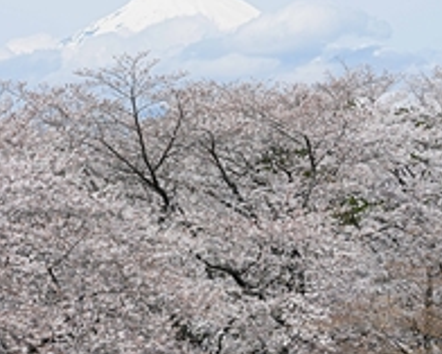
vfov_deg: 7.7
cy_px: 134
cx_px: 83
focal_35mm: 201
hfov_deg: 9.6
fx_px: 2631
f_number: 8
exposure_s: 1/500
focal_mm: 105
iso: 100
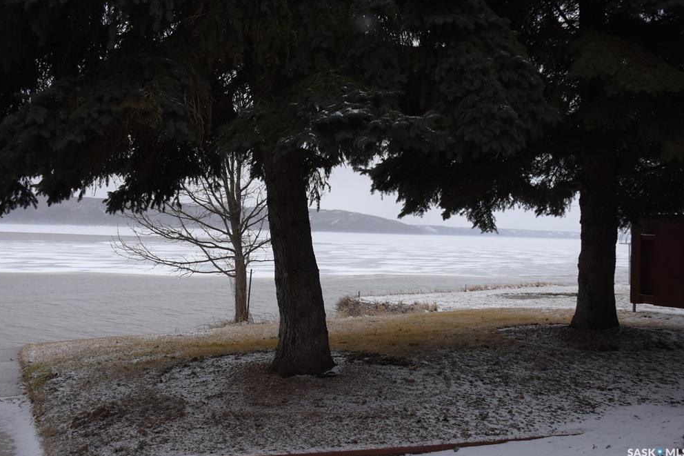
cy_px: 222
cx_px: 343
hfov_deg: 60.3
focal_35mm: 31
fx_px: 589
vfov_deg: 42.3
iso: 1100
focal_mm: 20
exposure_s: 1/8000
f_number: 5.6
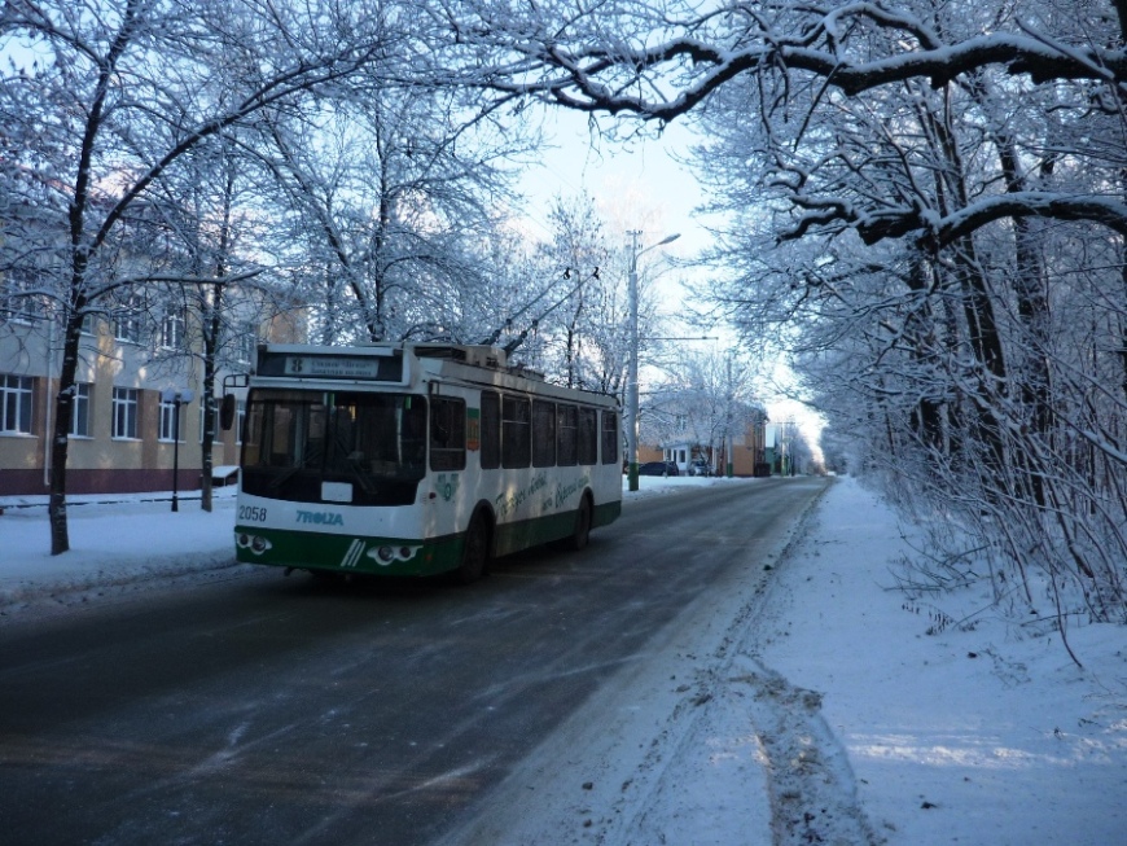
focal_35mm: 33
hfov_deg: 55.3
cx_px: 564
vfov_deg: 43.0
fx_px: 1075
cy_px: 423
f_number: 2.8
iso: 125
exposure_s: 1/500
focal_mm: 5.5
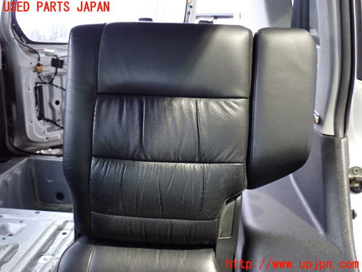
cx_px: 181
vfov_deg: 39.7
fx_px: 376
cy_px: 136
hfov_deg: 51.4
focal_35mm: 36
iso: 800
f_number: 2.5
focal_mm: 6.37
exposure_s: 1/15
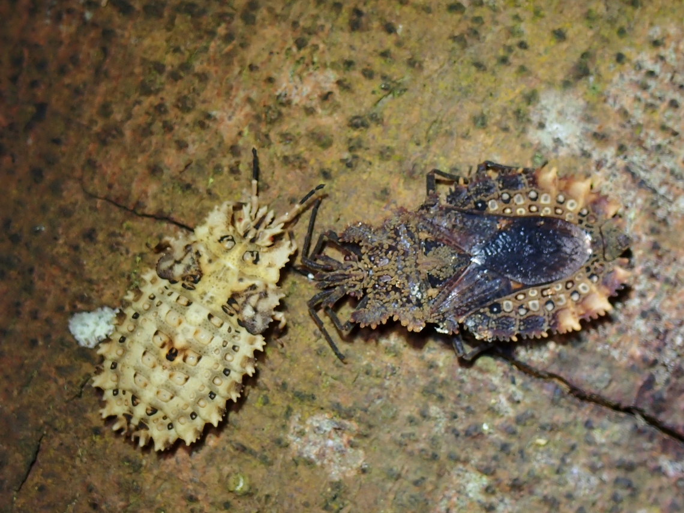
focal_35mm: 100
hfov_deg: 19.6
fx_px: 1976
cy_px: 256
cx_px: 342
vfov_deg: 14.8
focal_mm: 18
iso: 125
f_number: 6.3
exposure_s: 1/400
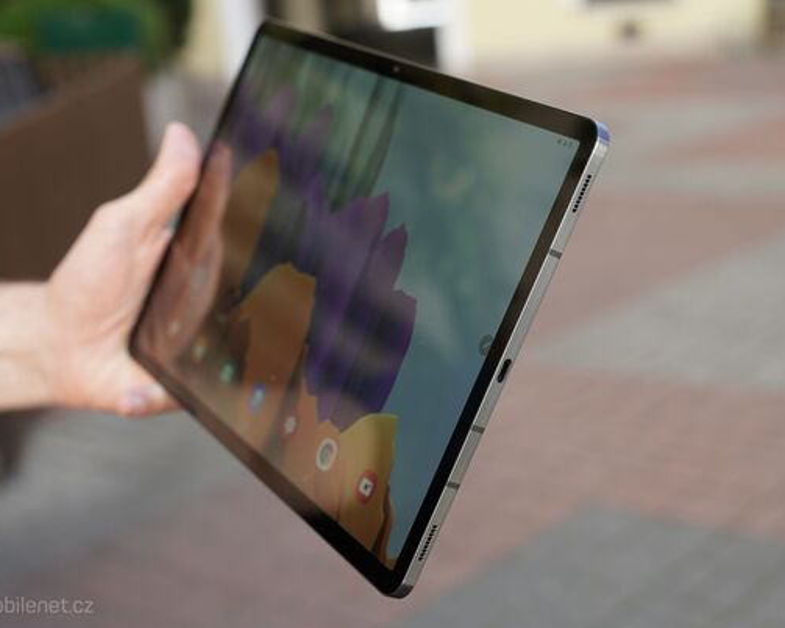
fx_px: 1092
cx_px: 395
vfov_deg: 32.1
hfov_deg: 39.6
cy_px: 316
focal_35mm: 47
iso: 160
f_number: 4
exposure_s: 1/160
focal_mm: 41
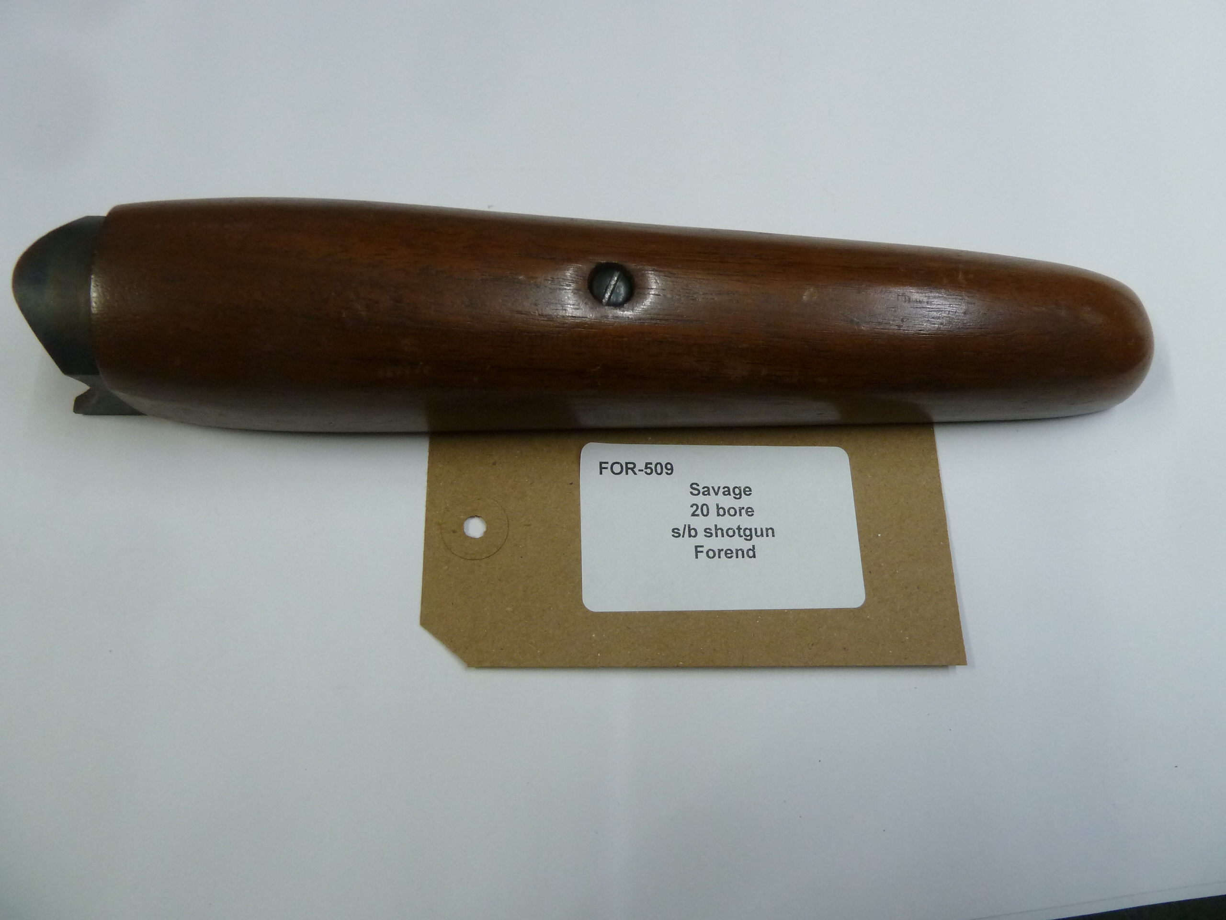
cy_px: 460
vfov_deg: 54.9
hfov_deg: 69.4
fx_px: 885
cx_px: 613
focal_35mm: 25
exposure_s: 1/30
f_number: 3.3
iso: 250
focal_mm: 4.1
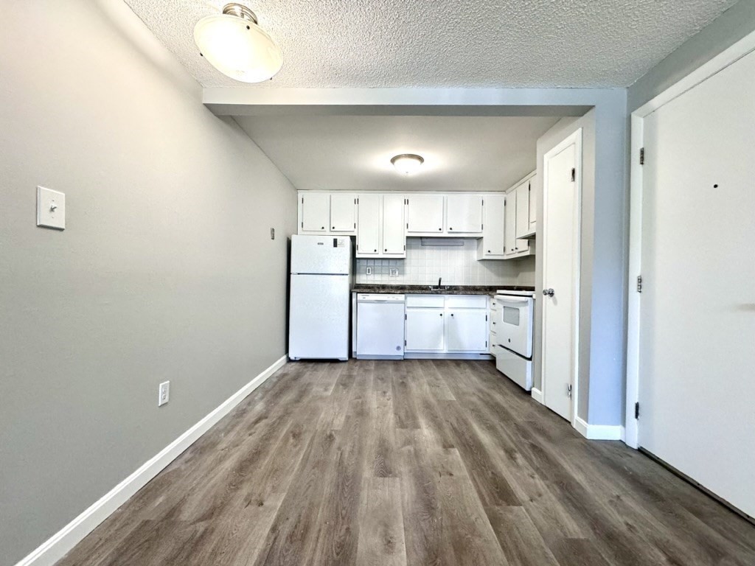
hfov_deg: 102.1
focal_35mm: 14
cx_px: 378
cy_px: 283
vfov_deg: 85.7
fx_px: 305
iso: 250
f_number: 2.2
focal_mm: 2.22
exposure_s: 1/120
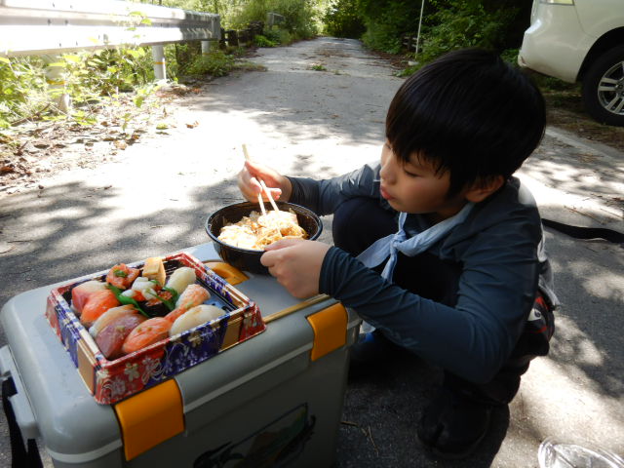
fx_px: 433
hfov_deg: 71.6
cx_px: 312
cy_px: 234
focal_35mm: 24
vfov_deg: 56.8
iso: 125
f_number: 2.8
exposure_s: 1/250
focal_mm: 4.3
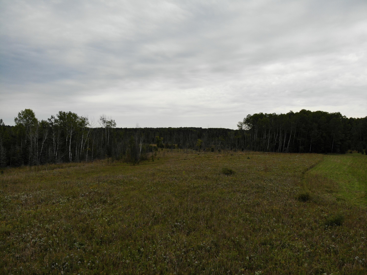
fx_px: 254
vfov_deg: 56.8
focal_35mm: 24
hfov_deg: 71.6
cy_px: 138
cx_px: 184
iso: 100
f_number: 2.8
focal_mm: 4.5
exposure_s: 1/701
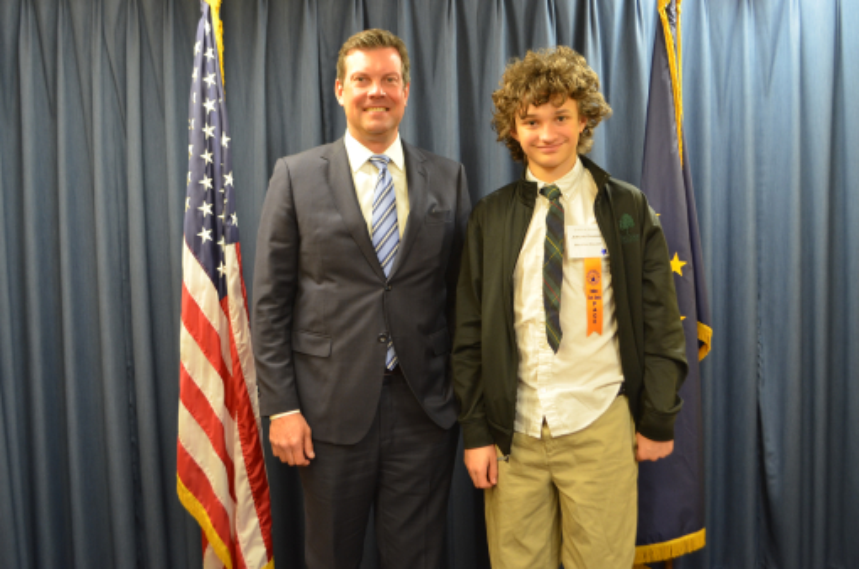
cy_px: 284
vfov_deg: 39.8
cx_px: 430
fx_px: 786
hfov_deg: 57.3
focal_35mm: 33
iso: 640
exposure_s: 1/15
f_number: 4
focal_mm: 22
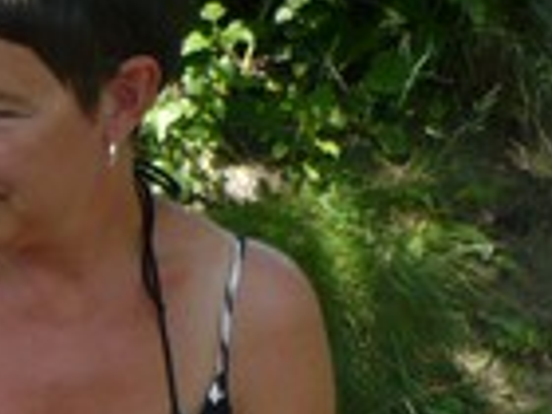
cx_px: -883
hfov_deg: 8.9
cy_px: 891
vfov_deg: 7.2
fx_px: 3125
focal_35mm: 196
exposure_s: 1/125
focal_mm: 5.8
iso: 100
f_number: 2.8
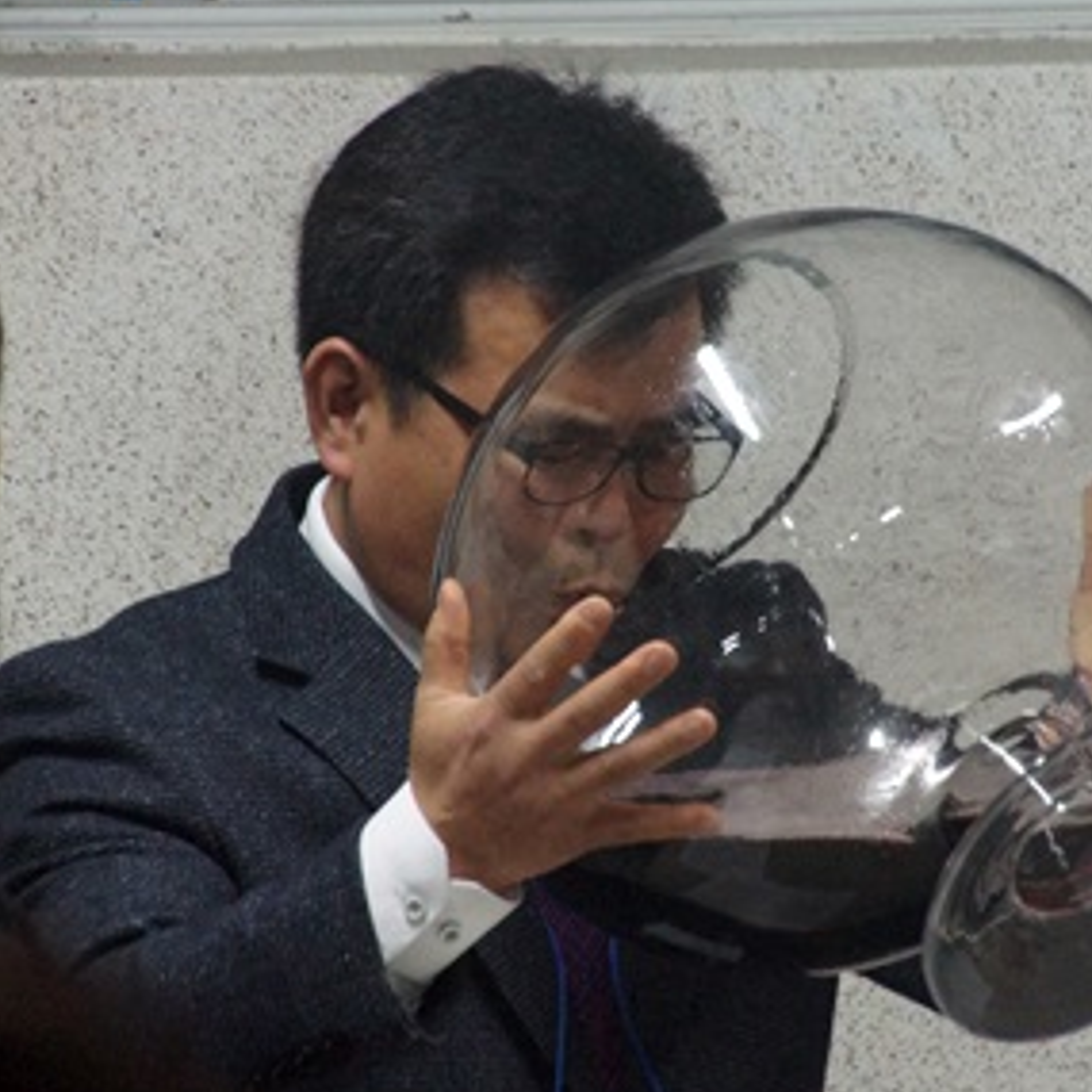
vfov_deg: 3.6
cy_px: 460
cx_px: 674
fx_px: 17453
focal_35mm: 489
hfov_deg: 3.6
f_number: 6.3
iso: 1600
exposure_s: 1/125
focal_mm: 200
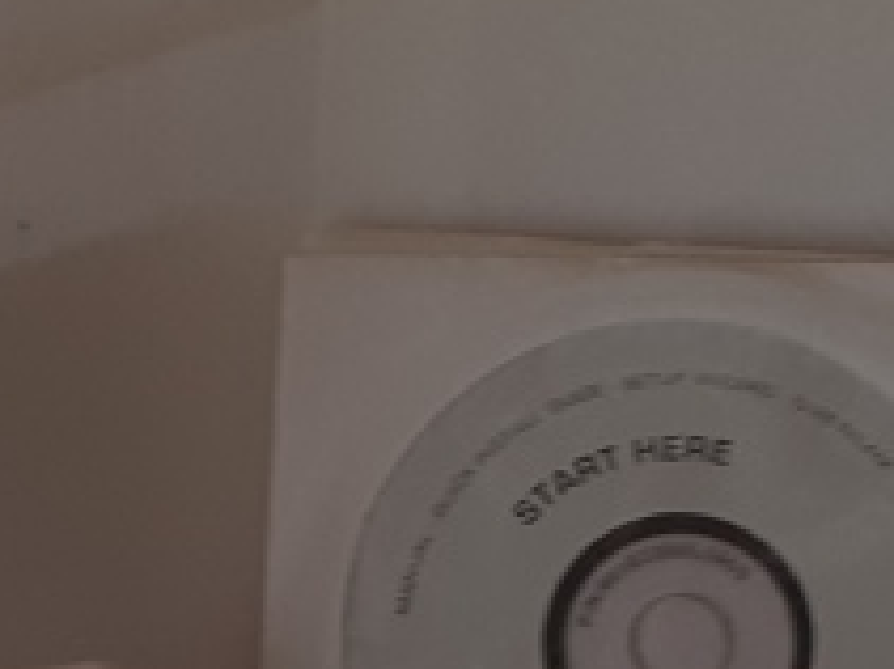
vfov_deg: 10.5
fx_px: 3304
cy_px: 1372
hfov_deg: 14.7
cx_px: -305
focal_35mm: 128
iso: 50
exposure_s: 1/50
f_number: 1.9
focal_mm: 3.6
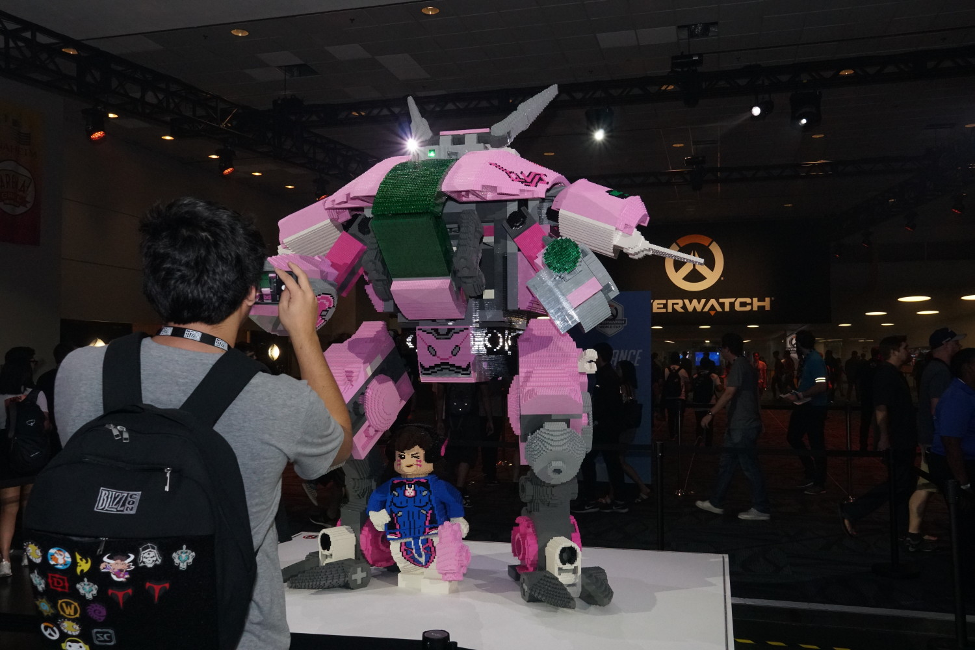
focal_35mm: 32
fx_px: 853
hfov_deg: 59.5
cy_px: 325
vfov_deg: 41.7
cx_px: 488
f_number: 9
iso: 3200
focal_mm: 21
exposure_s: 1/160
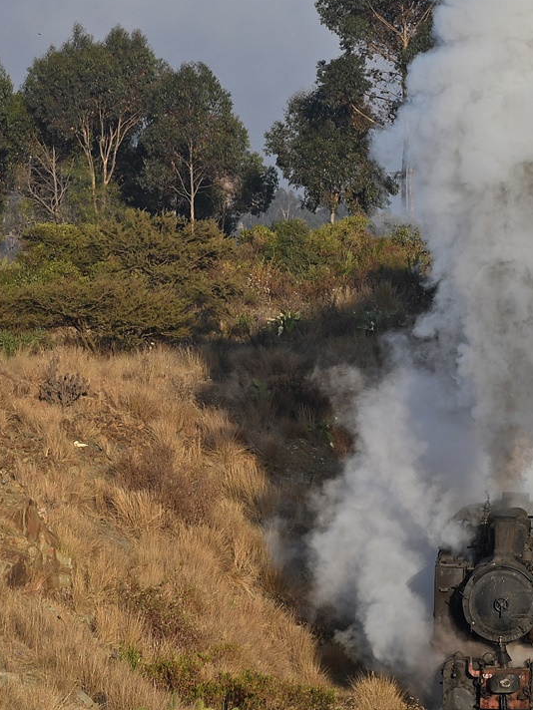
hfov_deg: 6.5
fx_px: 4660
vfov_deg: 8.7
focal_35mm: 227
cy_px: 350
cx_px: 571
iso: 320
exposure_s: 1/800
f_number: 8
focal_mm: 70
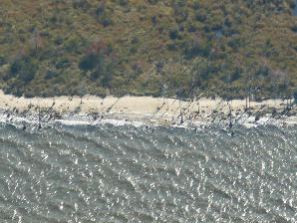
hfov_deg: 4.3
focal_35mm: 458
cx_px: 123
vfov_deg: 3.3
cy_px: 46
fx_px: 3933
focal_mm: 38
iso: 80
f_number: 4.1
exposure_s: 1/320
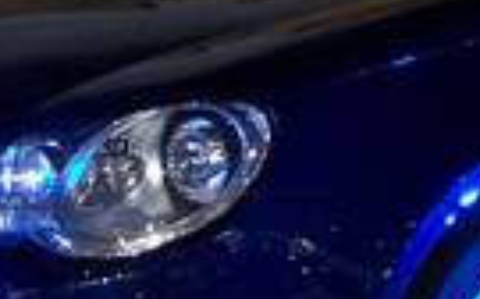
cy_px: -53
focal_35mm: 180
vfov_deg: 7.2
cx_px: 482
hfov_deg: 11.5
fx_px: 2352
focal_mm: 7.1
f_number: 2.9
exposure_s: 1/60
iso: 140
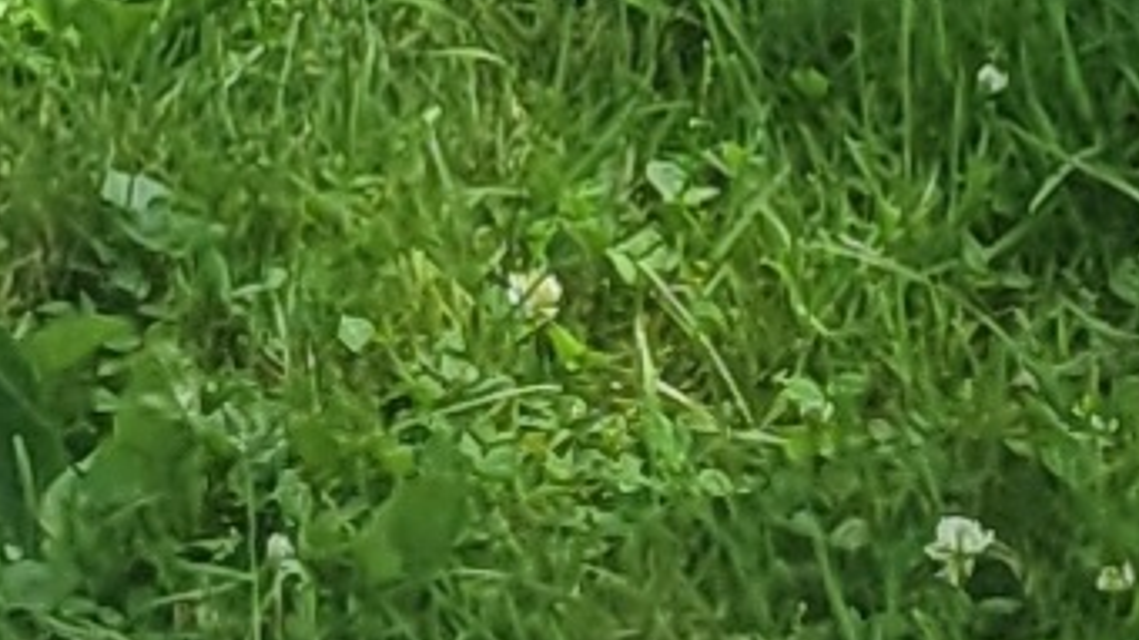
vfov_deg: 6.7
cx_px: -556
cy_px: -1793
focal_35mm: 149
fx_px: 4499
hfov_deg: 13.6
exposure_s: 1/1111
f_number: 1.8
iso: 40
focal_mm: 5.4
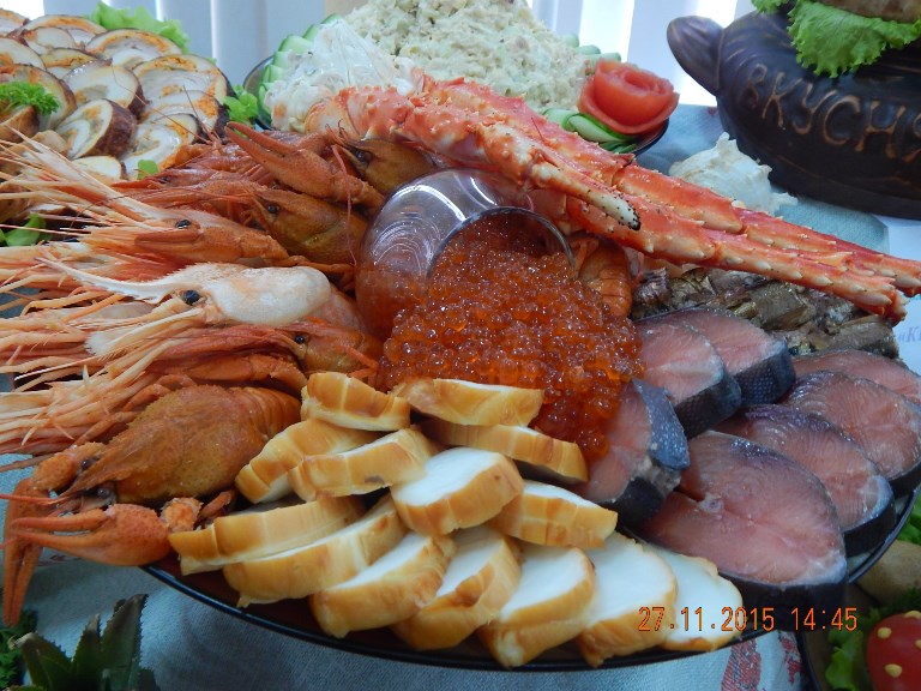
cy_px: 346
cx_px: 460
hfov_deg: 49.0
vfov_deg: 37.7
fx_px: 1011
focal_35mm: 38
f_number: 3.4
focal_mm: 6.8
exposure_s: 1/30
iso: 320
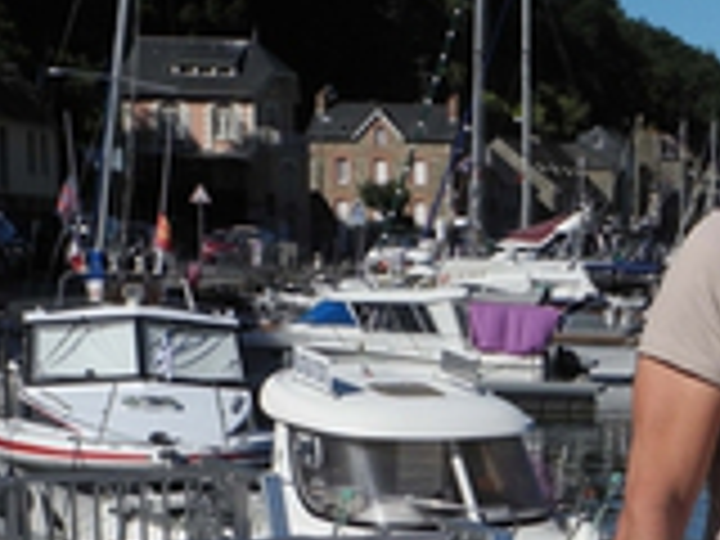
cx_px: 914
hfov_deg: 15.2
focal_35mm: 124
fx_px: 2579
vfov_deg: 11.7
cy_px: 626
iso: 100
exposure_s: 1/953
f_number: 5.6
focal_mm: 9.7
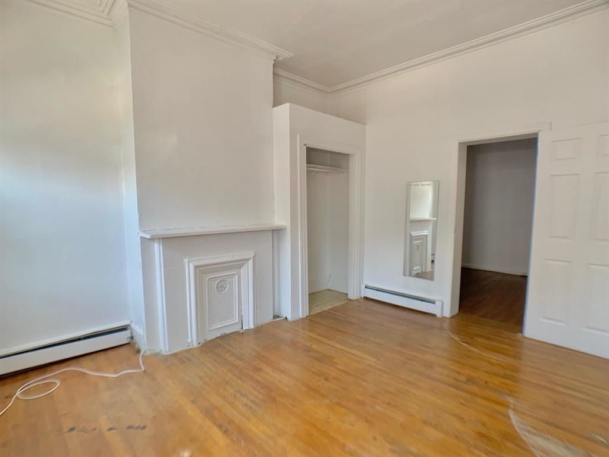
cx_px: 304
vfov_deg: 53.1
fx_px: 457
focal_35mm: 26
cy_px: 228
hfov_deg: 67.3
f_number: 1.8
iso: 100
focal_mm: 4.25
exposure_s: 1/76
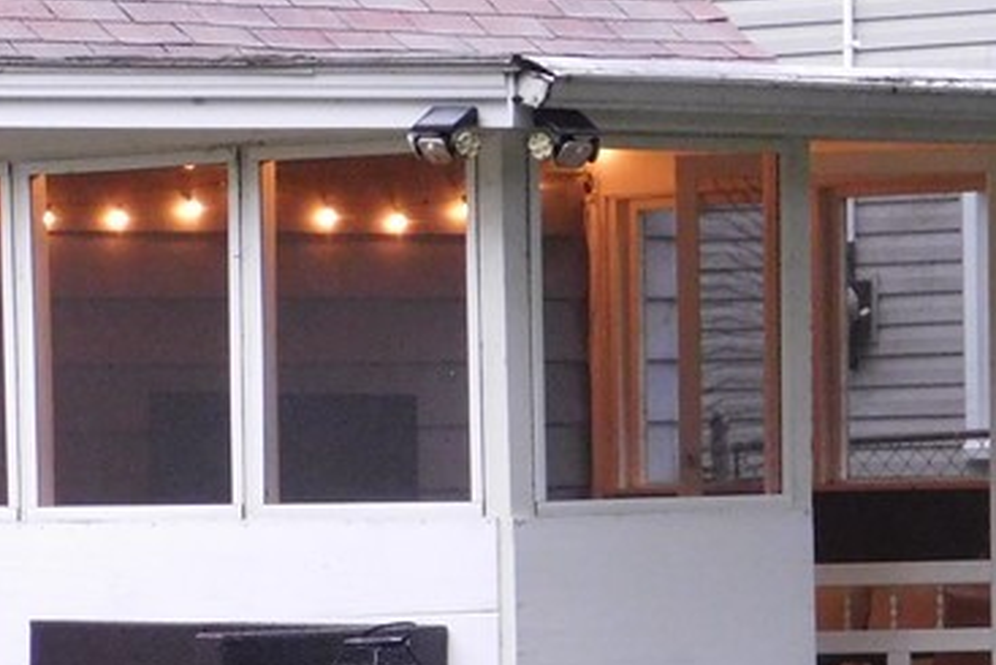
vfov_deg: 5.2
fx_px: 7306
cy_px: 681
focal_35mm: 264
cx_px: 521
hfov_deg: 7.8
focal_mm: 16.1
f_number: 4.5
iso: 800
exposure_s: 1/15
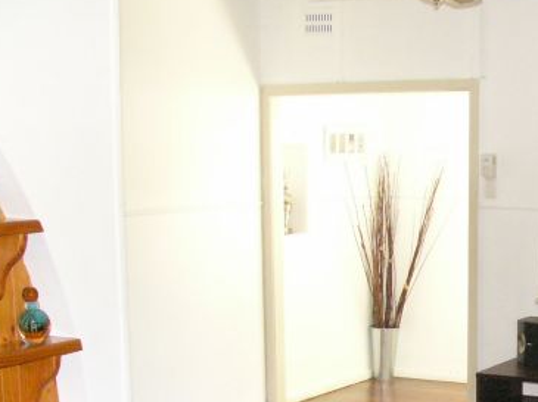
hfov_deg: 24.0
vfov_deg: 18.1
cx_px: 497
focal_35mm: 79
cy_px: 420
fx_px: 1227
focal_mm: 6
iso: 400
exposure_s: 1/60
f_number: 2.8
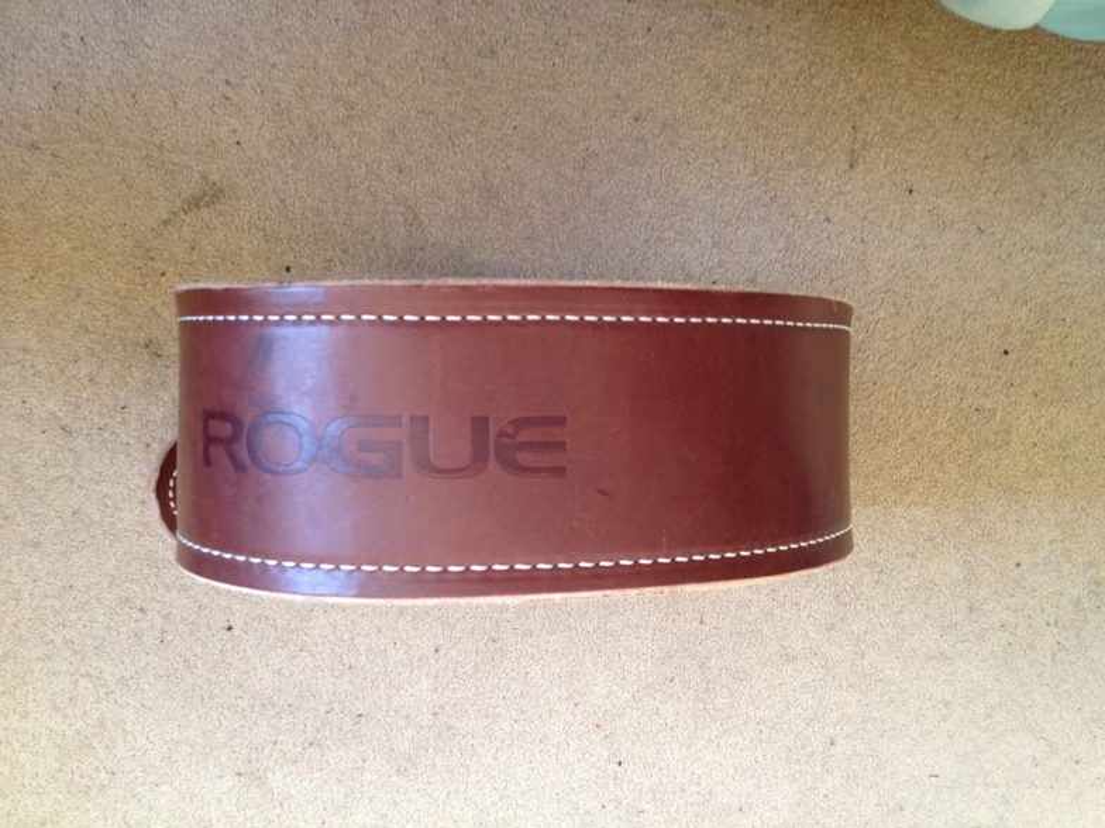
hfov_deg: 52.6
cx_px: 552
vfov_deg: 40.7
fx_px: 1117
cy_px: 414
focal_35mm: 35
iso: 160
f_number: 2.4
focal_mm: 4.28
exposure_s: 1/20
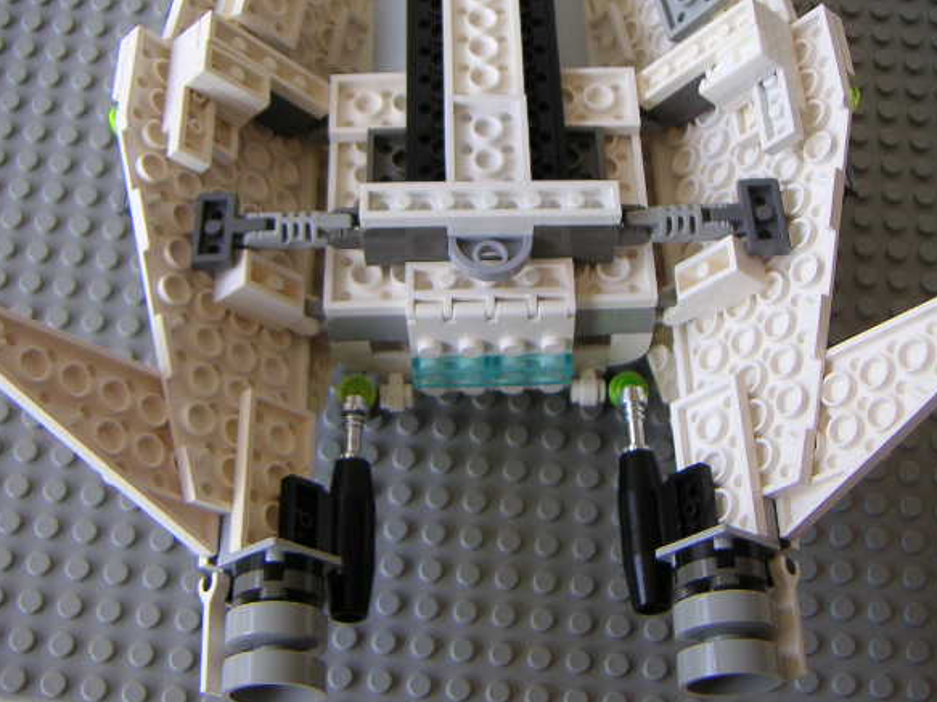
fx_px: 1218
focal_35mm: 45
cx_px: 431
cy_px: 333
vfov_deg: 32.2
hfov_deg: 42.1
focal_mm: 5.4
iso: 64
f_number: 2.9
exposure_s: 1/60
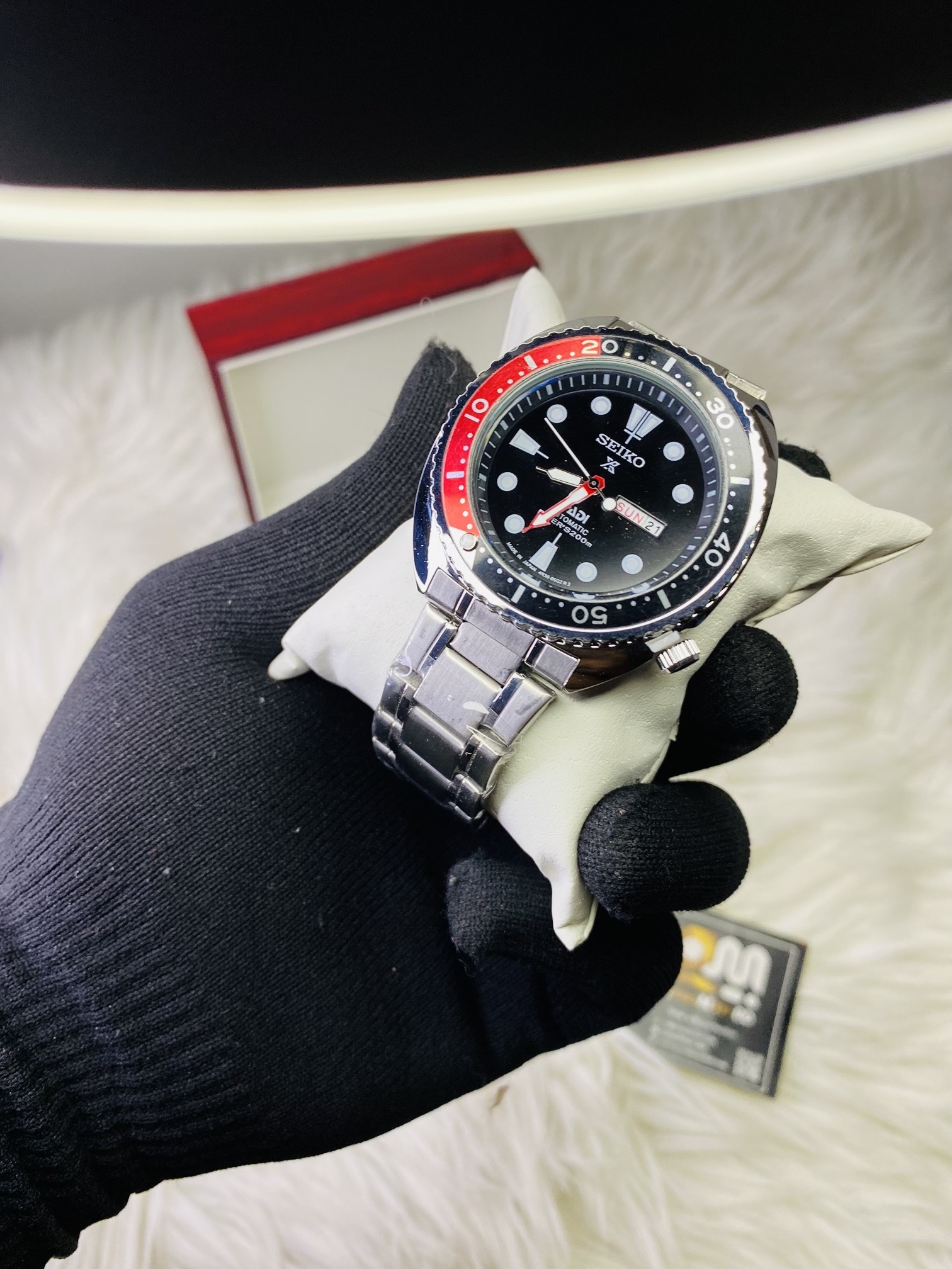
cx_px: 476
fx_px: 953
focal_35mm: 26
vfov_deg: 67.3
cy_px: 634
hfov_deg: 53.1
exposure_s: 1/50
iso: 80
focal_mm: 4.25
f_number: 1.8
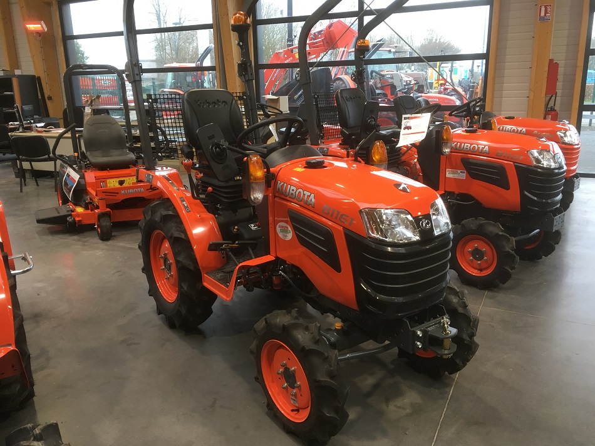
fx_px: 498
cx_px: 298
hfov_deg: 61.7
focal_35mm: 29
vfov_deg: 48.2
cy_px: 223
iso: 64
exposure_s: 1/33
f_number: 2.2
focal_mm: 4.15
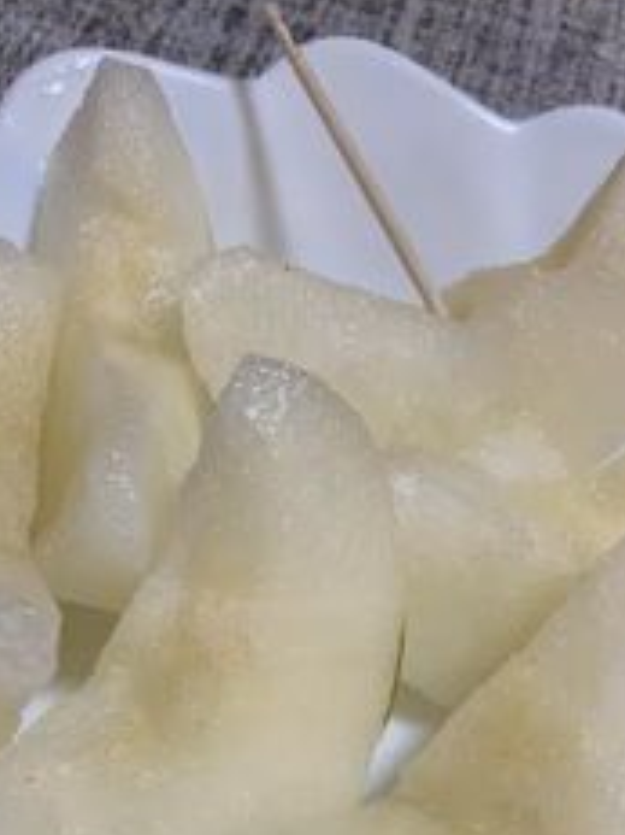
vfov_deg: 41.0
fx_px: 1084
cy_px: 618
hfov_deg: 32.2
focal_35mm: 45
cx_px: 300
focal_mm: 4.25
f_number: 1.8
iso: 80
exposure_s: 1/120
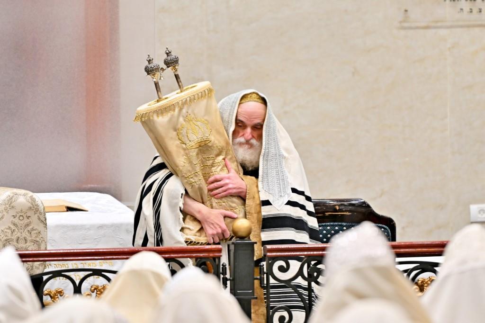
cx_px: 242
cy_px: 162
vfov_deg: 4.6
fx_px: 4040
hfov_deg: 6.9
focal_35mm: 300
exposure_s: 1/250
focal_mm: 200
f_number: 2.8
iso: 160
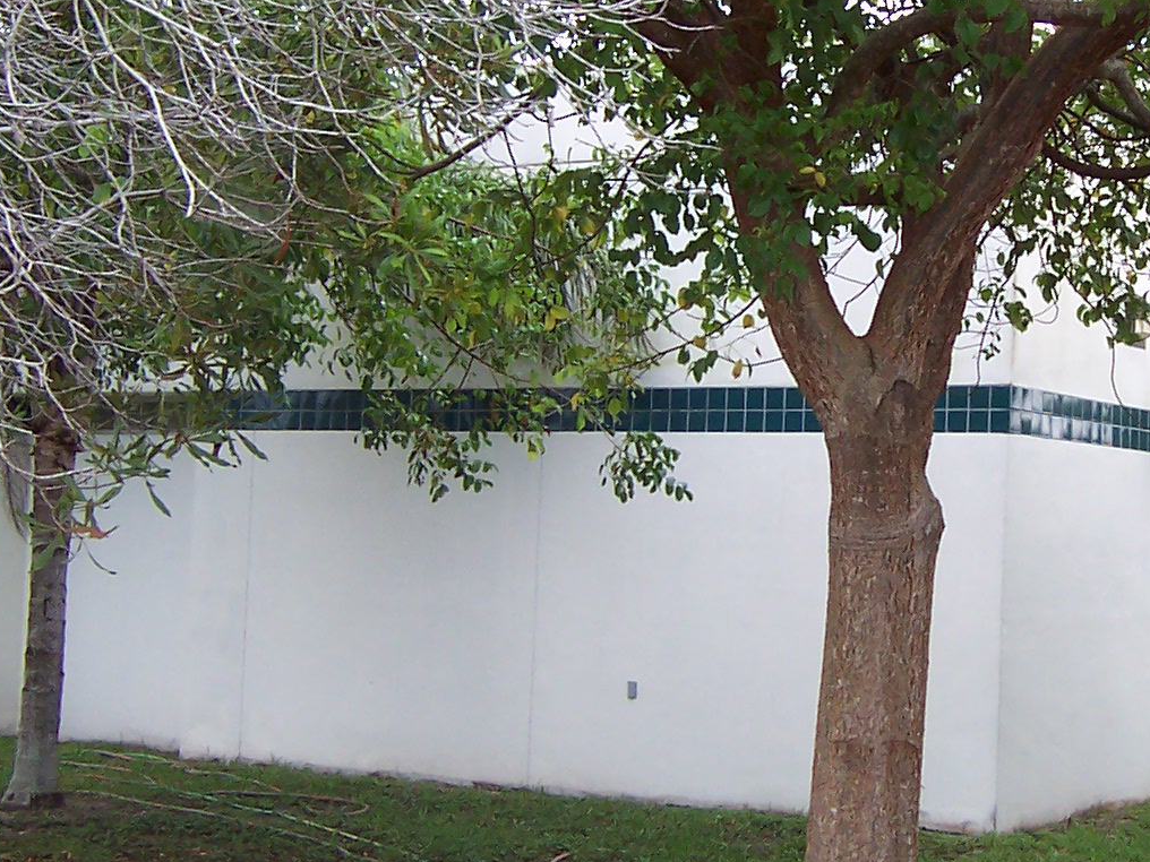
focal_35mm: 72
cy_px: 405
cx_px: 899
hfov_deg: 26.6
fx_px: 2392
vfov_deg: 20.4
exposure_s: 1/180
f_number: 3.4
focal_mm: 5.6
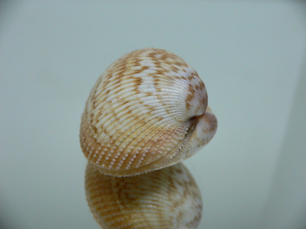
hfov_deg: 52.6
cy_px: 114
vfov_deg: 40.7
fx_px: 309
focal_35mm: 35
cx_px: 153
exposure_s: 1/60
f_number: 2.8
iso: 200
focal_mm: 4.6
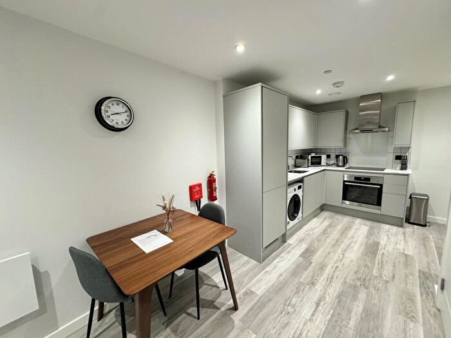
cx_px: 226
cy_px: 169
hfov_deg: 102.1
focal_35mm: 14
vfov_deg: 85.7
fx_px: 182
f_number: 2.2
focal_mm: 2.22
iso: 320
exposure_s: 1/100
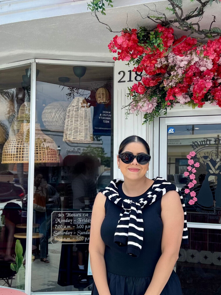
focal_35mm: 49
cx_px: 102
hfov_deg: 29.7
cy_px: 151
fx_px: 417
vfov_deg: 38.9
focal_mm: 5.7
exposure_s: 1/1600
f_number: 1.5
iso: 50
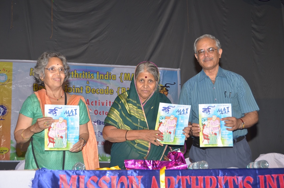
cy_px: 94
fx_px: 472
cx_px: 142
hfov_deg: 33.5
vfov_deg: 22.5
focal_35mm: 60
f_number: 5.6
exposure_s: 1/80
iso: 250
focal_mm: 40
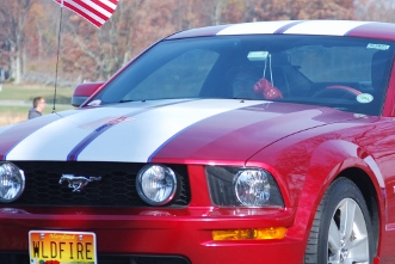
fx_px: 3183
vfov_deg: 4.7
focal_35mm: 290
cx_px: 300
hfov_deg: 7.1
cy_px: 141
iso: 200
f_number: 5.6
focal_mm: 100
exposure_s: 1/500
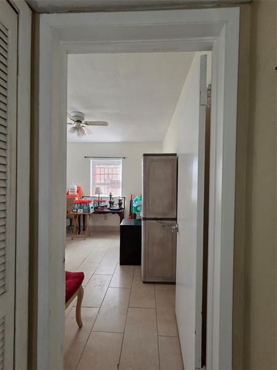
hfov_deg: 89.9
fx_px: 139
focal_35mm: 13
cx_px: 138
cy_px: 185
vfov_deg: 106.2
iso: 500
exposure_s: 1/60
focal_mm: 2.2
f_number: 2.2
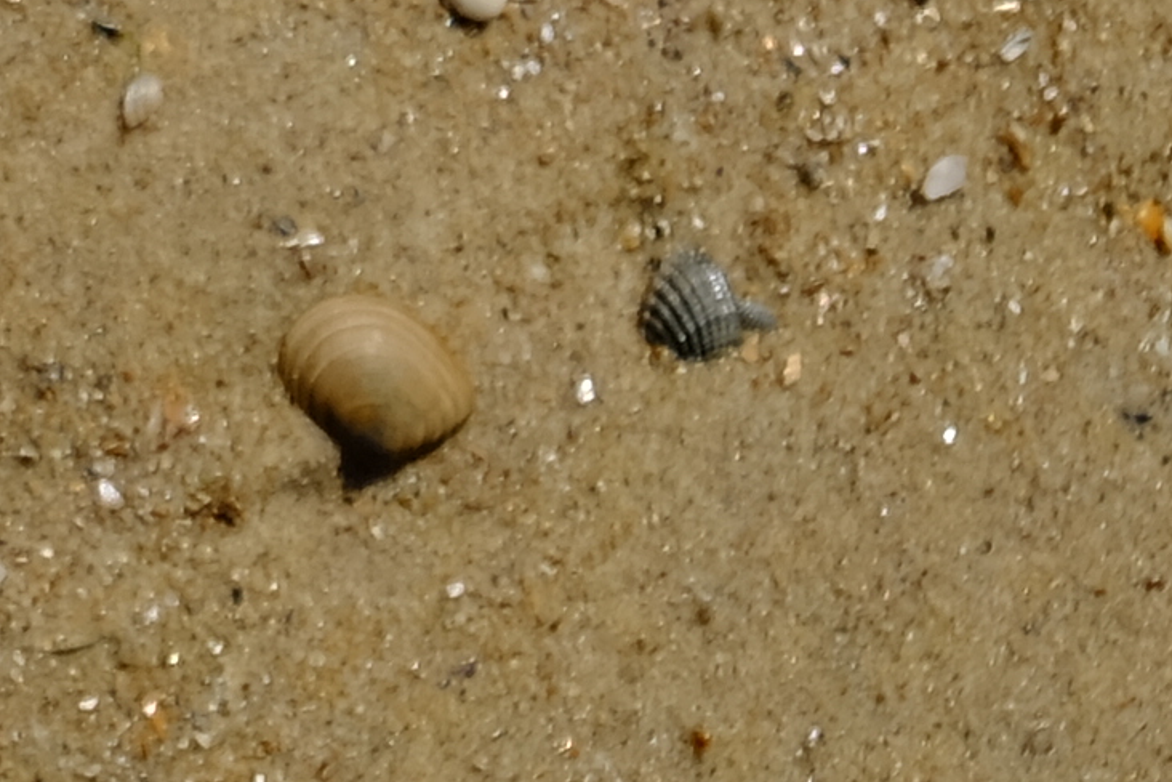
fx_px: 14584
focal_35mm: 448
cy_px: -1766
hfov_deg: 4.4
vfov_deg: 3.0
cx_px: -2229
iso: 200
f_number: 10
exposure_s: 1/350
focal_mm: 44.4
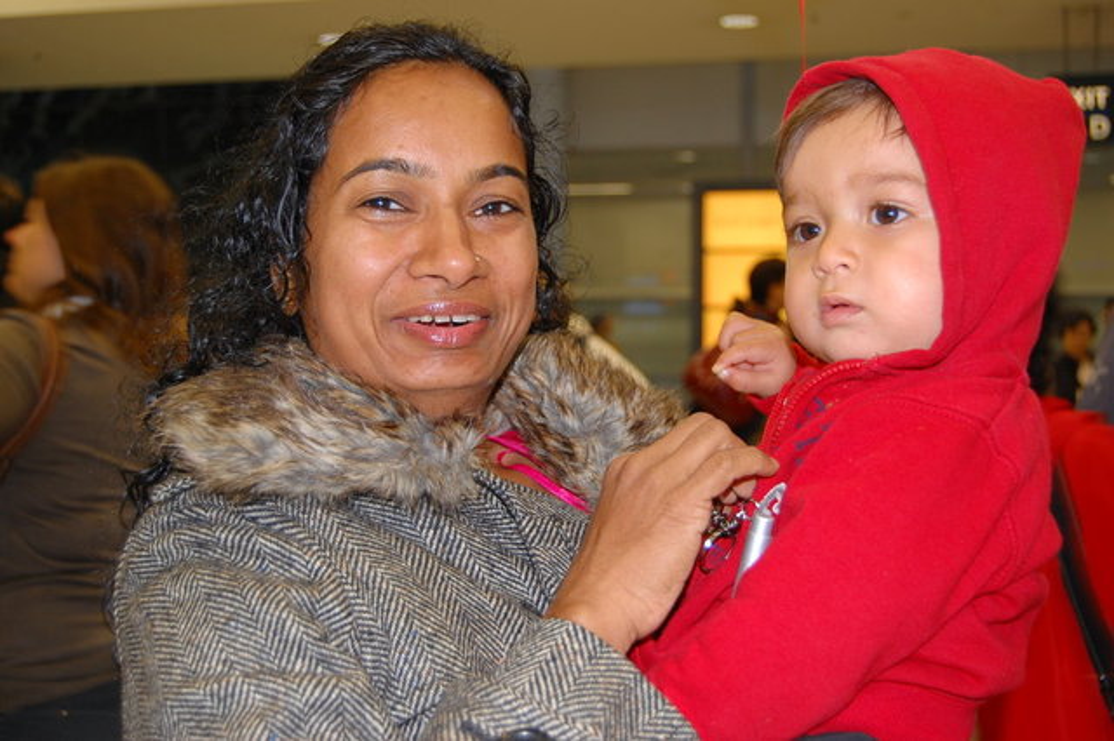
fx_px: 1438
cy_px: 370
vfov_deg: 28.9
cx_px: 557
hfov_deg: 42.3
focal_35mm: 46
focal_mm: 31
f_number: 4.5
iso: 400
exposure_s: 1/60
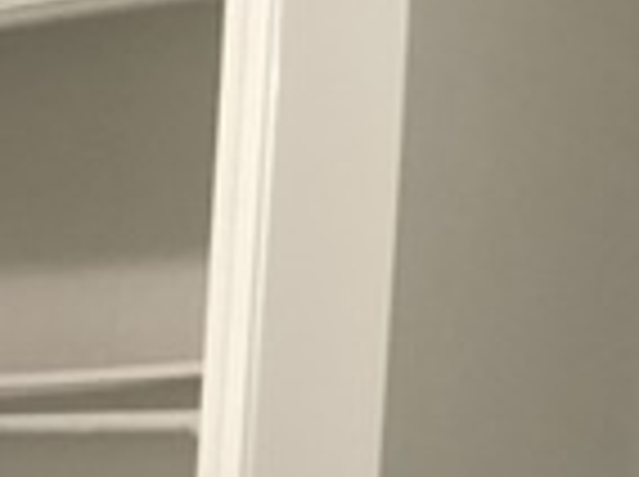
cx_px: -441
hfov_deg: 13.0
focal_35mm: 140
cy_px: 954
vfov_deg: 9.8
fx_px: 2580
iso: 320
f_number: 2.4
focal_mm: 3.3
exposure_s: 1/50
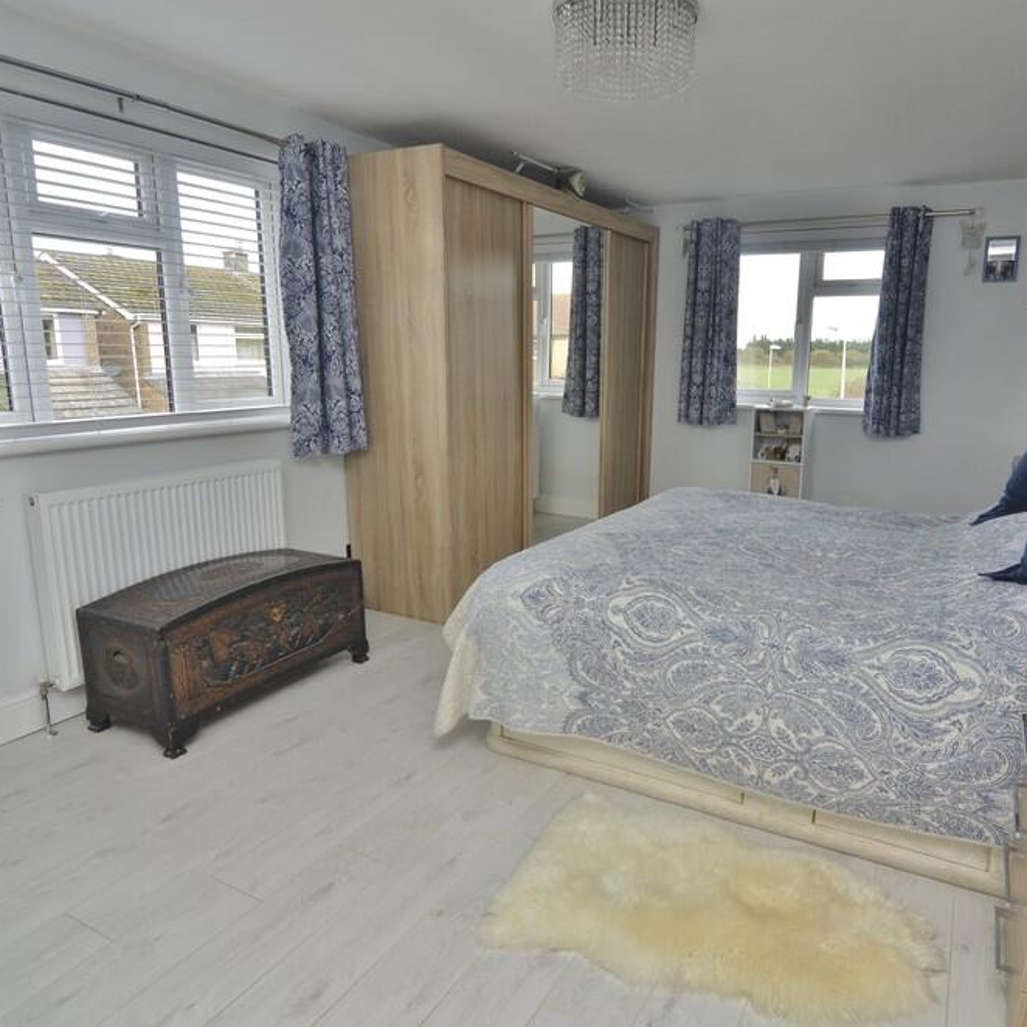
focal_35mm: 22
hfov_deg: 70.1
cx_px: 586
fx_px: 727
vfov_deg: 70.5
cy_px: 504
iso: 400
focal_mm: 11
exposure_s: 1/60
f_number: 5.6
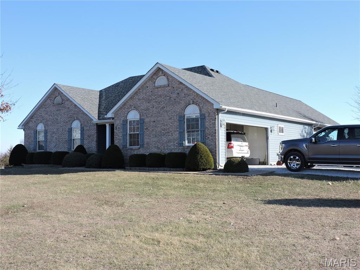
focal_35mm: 43
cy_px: 135
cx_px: 180
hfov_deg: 43.9
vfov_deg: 33.6
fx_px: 447
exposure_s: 1/500
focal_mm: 7.7
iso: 100
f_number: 3.4
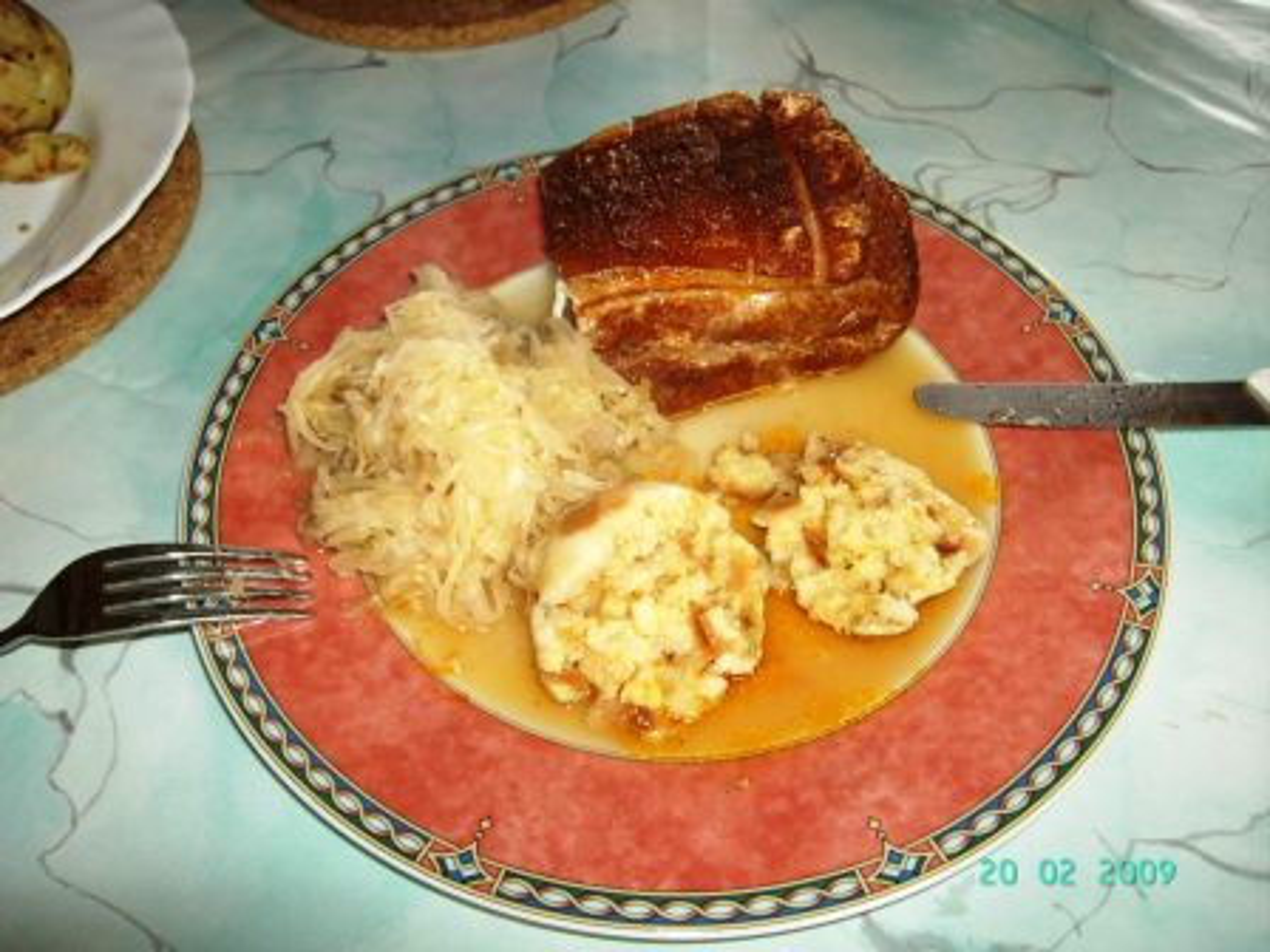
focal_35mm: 35
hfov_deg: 52.6
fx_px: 1284
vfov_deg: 40.7
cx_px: 635
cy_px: 476
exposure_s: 1/10
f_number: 2.8
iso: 200
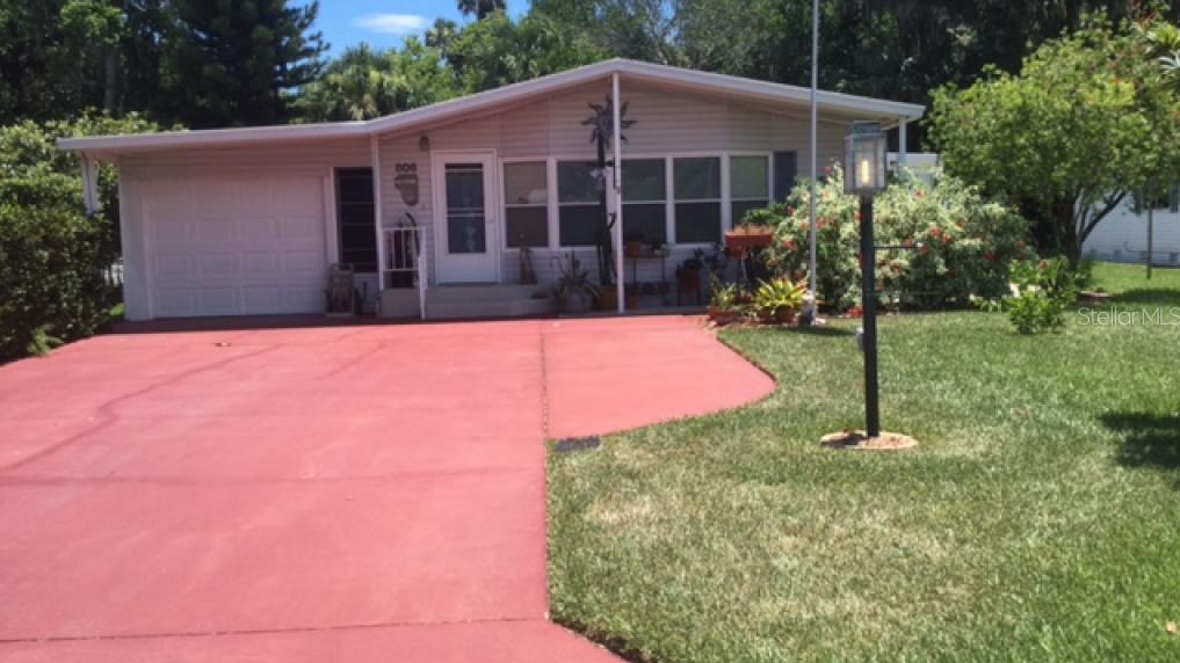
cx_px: 593
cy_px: 315
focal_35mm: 34
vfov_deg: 34.6
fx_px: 1064
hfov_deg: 58.0
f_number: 2.4
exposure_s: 1/762
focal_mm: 3.3
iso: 25
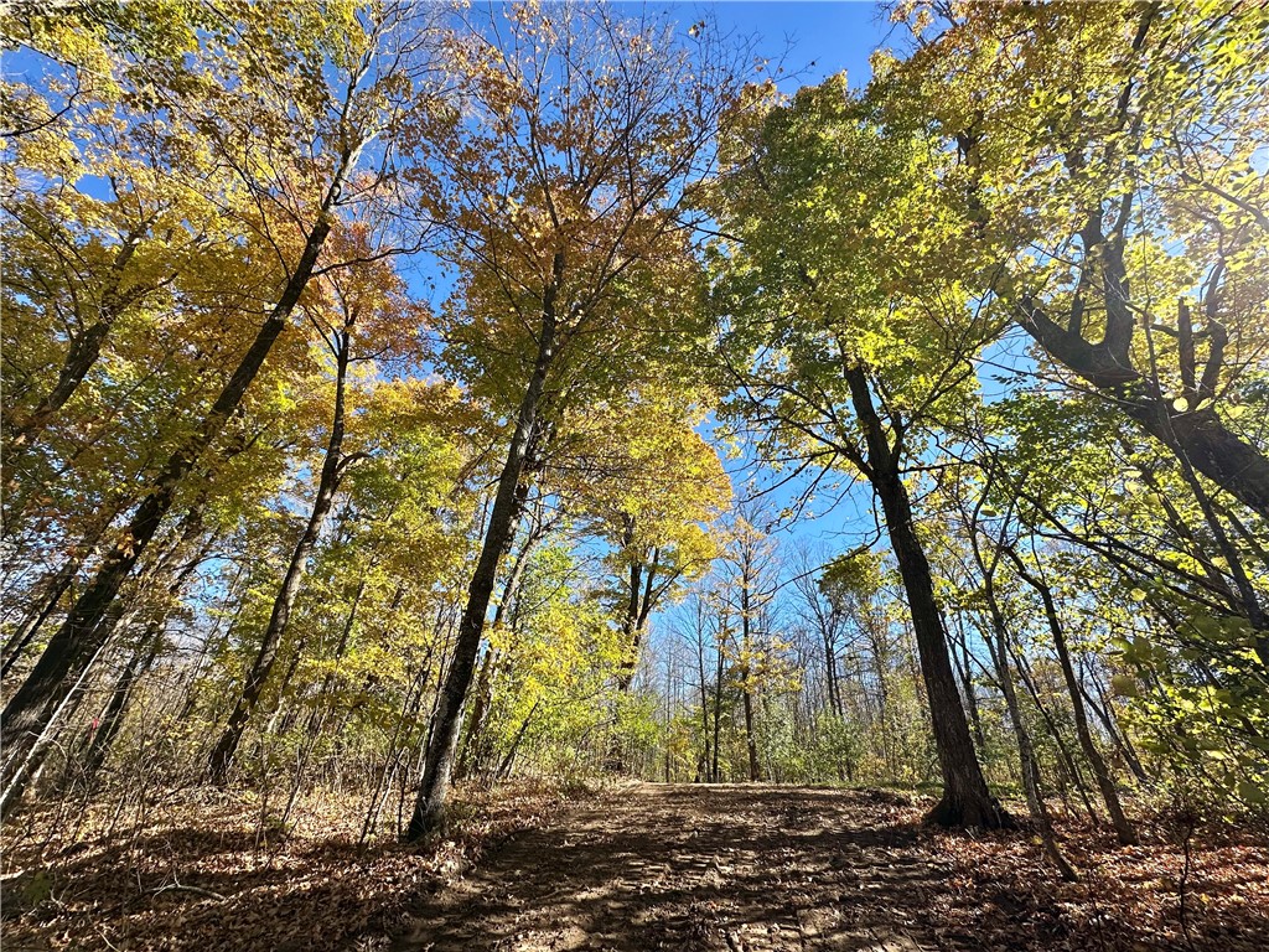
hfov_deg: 102.1
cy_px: 476
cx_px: 634
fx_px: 513
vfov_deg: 85.7
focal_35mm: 14
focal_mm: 2.22
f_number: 2.2
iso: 40
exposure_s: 1/744
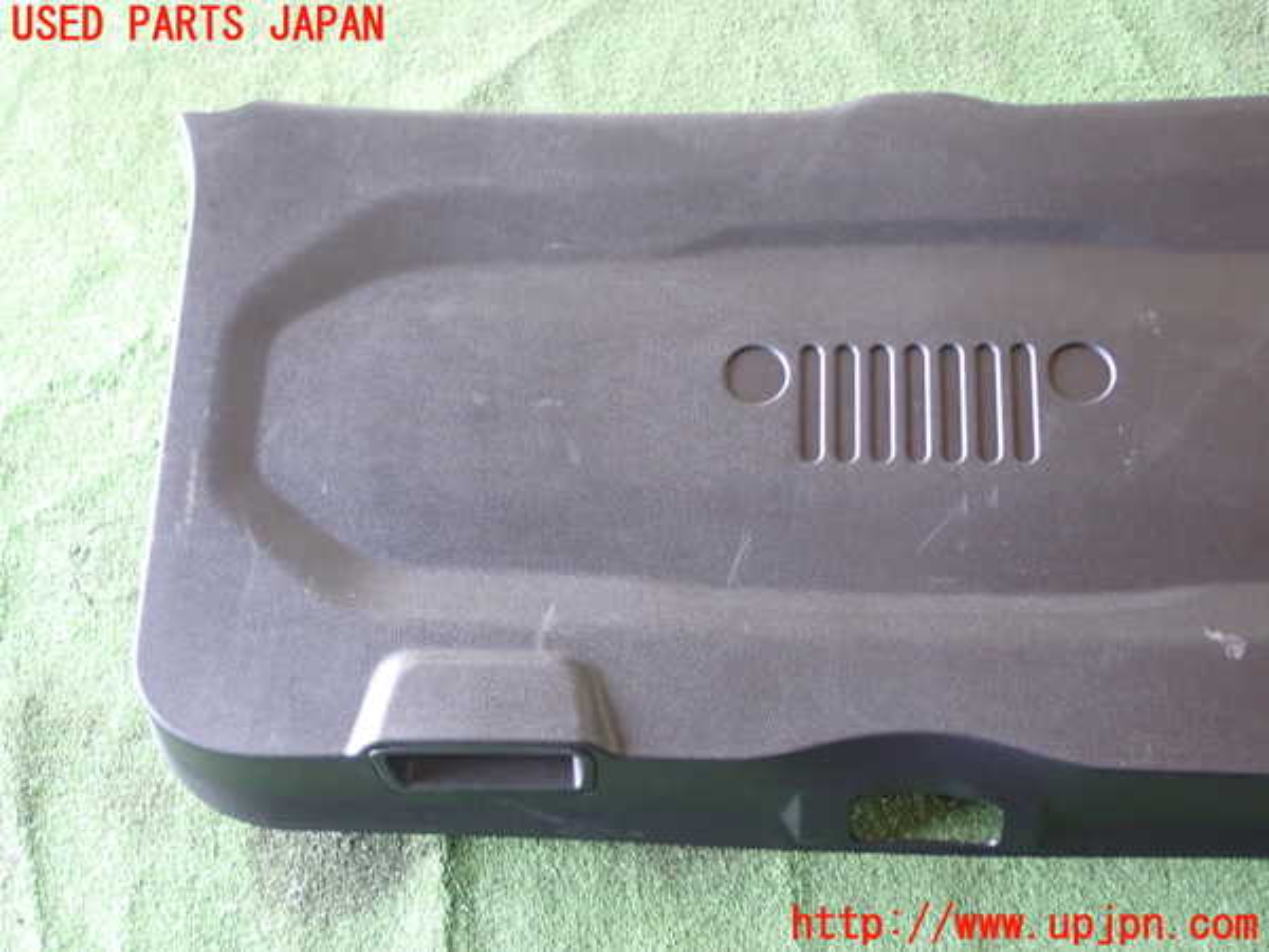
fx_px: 1613
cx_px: 634
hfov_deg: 42.9
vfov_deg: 32.9
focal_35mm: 44
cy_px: 476
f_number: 2.9
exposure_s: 1/40
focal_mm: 7.84
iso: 800
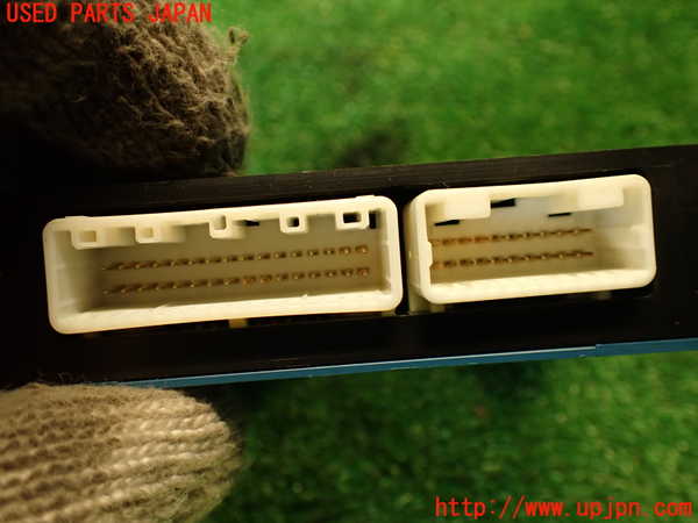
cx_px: 349
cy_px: 262
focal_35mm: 32
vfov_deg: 44.2
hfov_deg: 56.8
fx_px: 645
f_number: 2.4
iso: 320
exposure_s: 1/30
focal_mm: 5.79
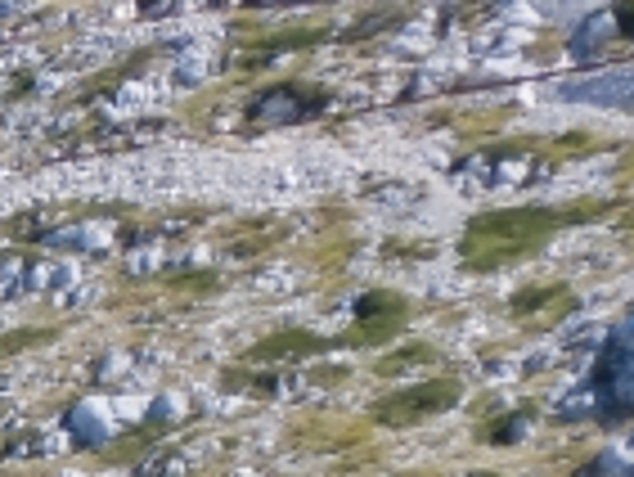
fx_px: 6324
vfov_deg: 4.2
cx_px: -760
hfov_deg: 5.6
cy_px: 1116
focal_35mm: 345
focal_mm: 11
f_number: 4.4
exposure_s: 1/640
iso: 125
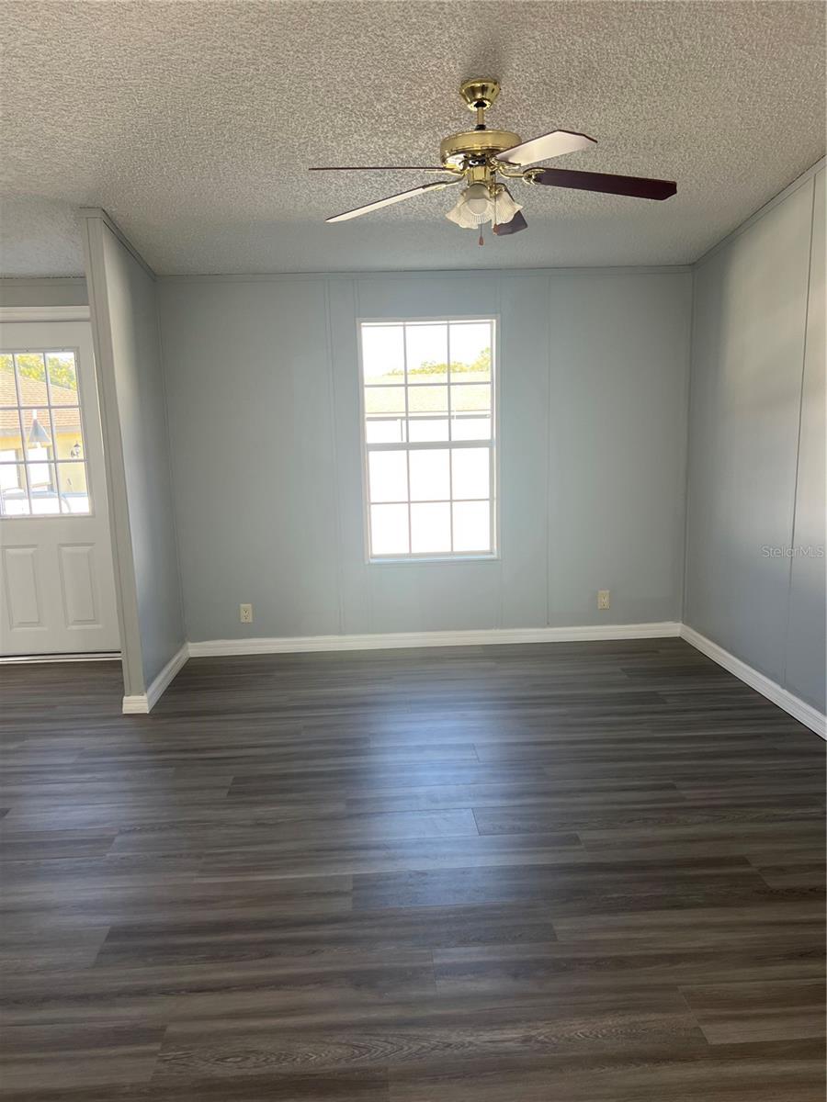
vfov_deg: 67.3
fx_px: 828
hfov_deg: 53.1
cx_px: 414
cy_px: 551
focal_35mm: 26
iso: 32
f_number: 1.5
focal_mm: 5.7
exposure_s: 1/124
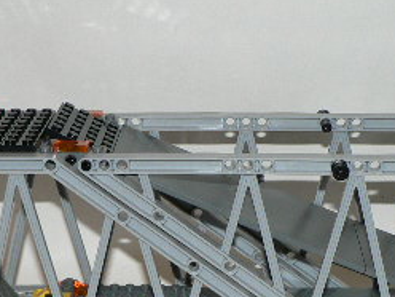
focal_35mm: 93
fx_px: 1061
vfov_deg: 15.9
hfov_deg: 21.1
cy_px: 156
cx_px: 164
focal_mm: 6
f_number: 2.8
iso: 100
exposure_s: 1/60
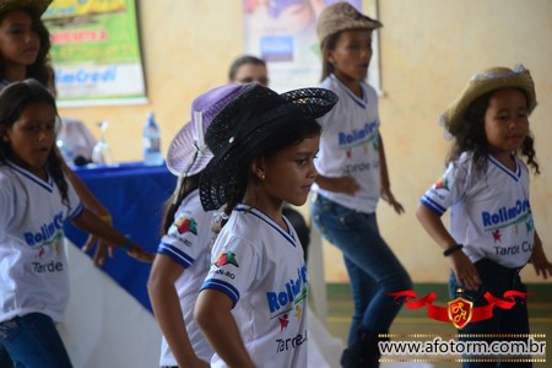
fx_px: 3105
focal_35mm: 202
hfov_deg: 10.2
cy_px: 184
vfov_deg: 6.8
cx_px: 276
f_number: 6.3
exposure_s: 1/160
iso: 400
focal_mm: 135
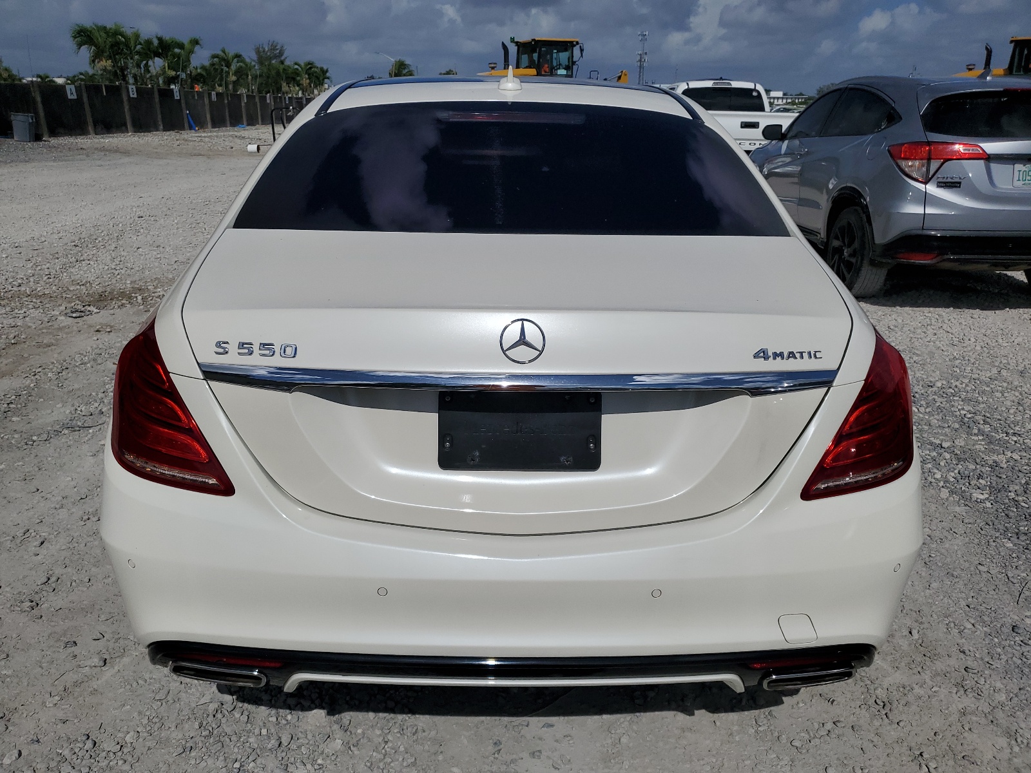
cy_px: 386
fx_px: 774
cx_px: 516
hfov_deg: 67.3
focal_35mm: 26
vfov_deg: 53.1
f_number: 1.5
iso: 54
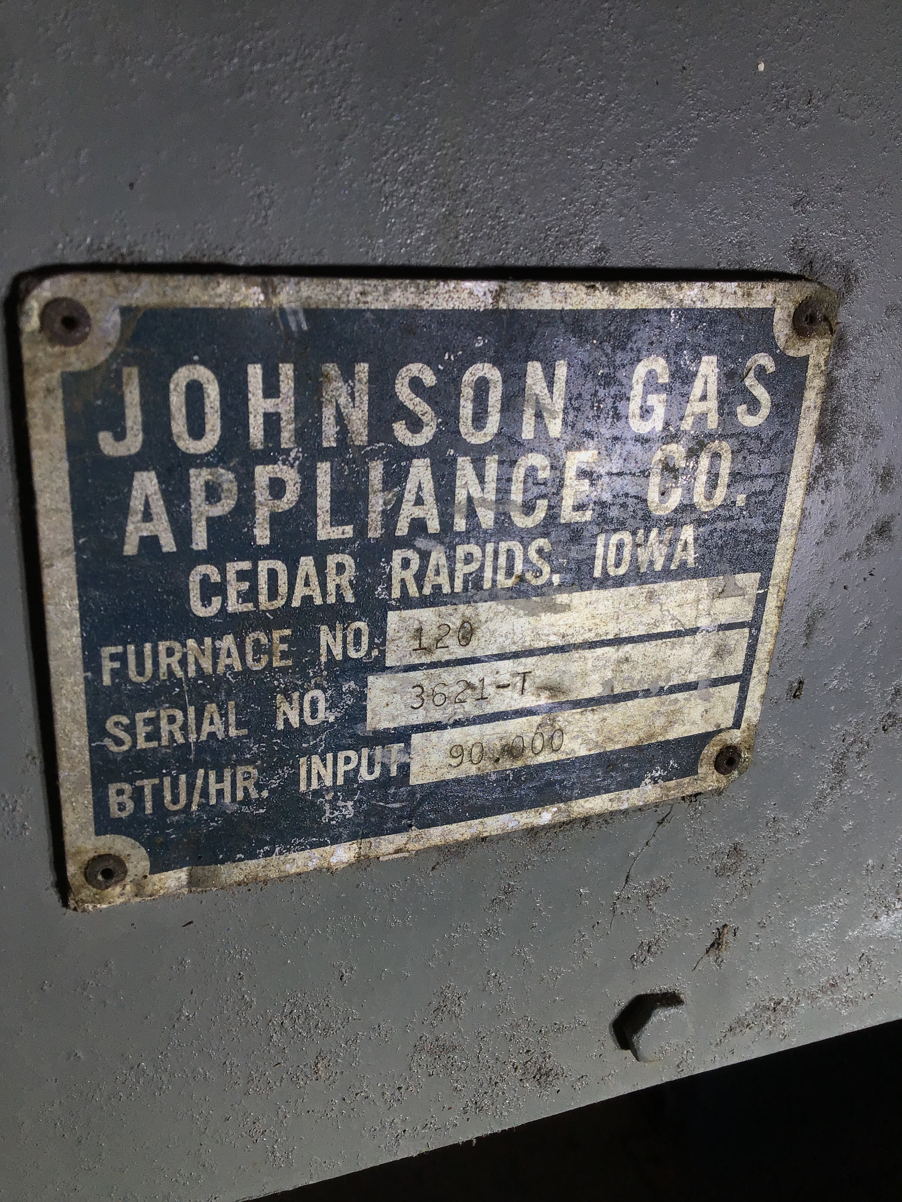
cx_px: 451
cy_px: 601
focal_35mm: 31
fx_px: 1077
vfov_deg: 58.4
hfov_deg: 45.4
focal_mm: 3.3
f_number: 2.4
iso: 25
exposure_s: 1/171
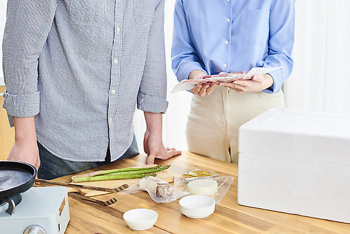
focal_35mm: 50
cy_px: 117
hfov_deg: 39.6
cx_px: 175
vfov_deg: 27.0
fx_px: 486
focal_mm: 50
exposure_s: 1/125
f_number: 5
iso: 400
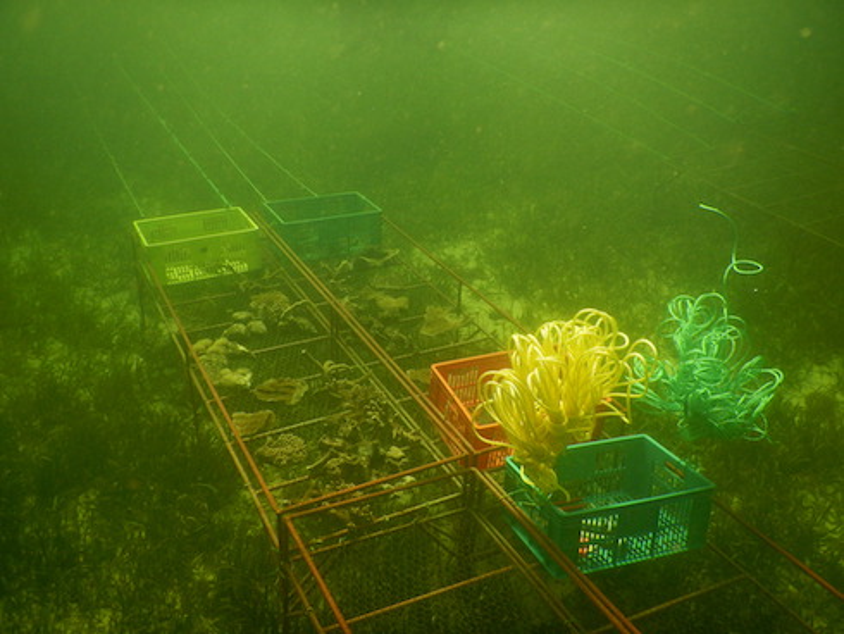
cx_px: 422
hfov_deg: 71.6
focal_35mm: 24
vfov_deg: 56.9
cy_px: 317
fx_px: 585
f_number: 2.8
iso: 125
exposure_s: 1/100
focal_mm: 4.3
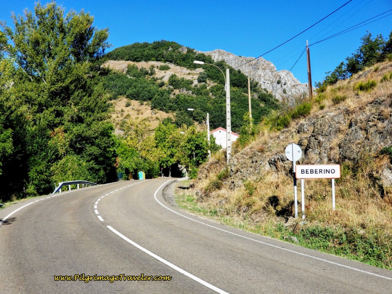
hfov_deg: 36.8
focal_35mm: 52
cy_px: 147
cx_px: 196
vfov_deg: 28.0
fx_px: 589
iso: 25
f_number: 2.4
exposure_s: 1/670
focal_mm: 6
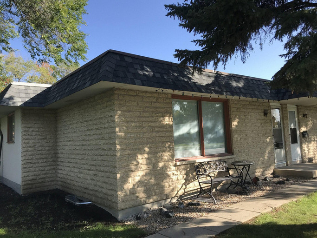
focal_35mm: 28
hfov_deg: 63.5
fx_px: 256
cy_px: 119
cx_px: 158
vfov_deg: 49.7
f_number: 1.8
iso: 20
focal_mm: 3.99
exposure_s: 1/894
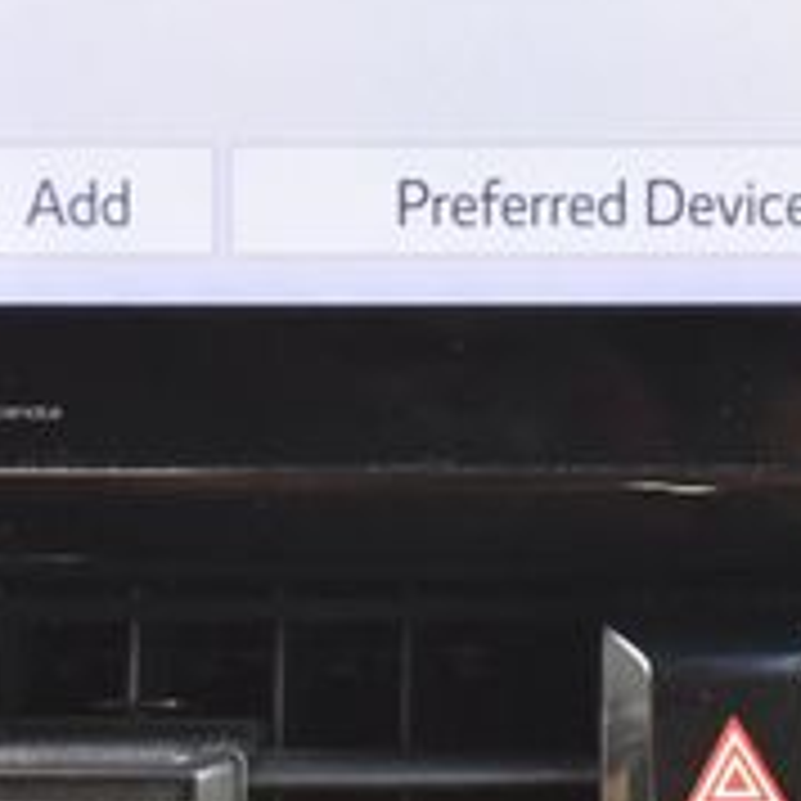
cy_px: -81
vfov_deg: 15.4
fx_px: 2880
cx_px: 572
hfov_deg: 15.8
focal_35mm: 110
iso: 800
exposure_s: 1/125
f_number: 5
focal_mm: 24
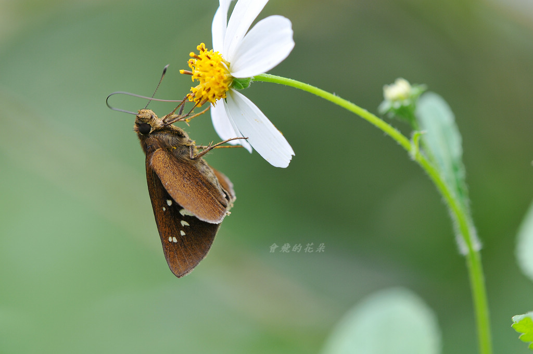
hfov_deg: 7.6
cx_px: 266
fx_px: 3992
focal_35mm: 270
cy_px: 177
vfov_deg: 5.1
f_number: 7.1
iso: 250
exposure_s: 1/200
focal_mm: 180
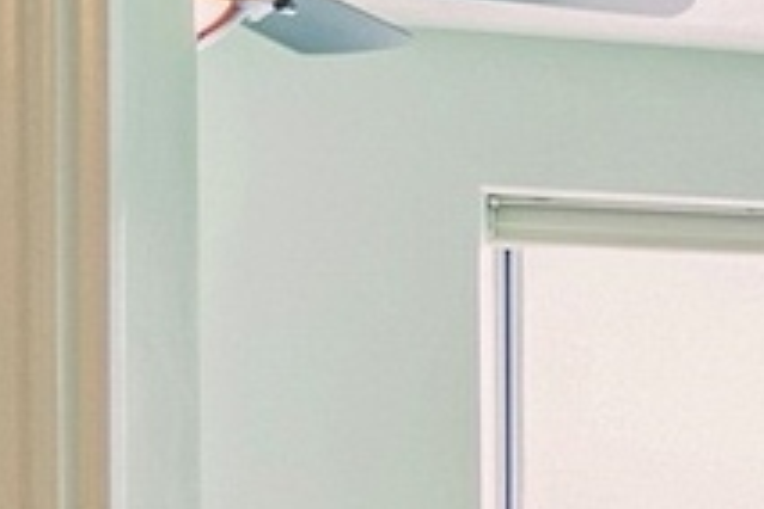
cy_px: 667
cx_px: 2611
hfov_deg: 9.5
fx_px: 2907
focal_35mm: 137
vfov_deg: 9.8
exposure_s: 1/13
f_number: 9
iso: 200
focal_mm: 12
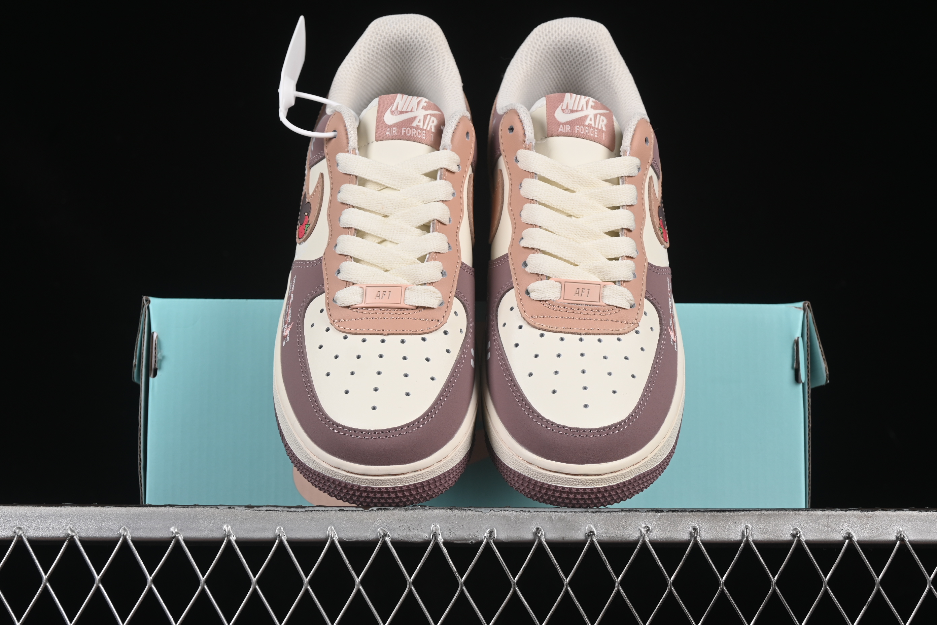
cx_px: 468
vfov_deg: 18.2
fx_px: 1952
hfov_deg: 27.0
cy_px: 312
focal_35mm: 75
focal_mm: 50
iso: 160
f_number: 8
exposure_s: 1/80
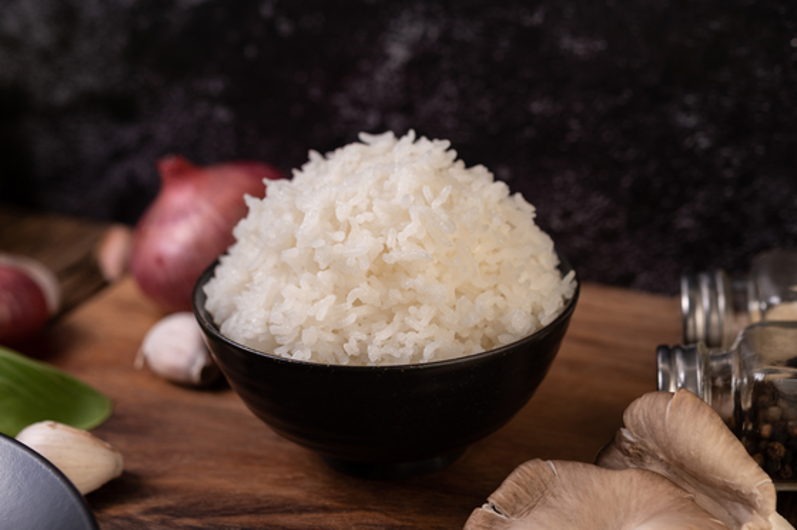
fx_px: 1327
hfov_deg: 33.4
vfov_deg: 22.6
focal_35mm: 60
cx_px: 398
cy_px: 265
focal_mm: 60
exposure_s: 1/100
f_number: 6.3
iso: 100
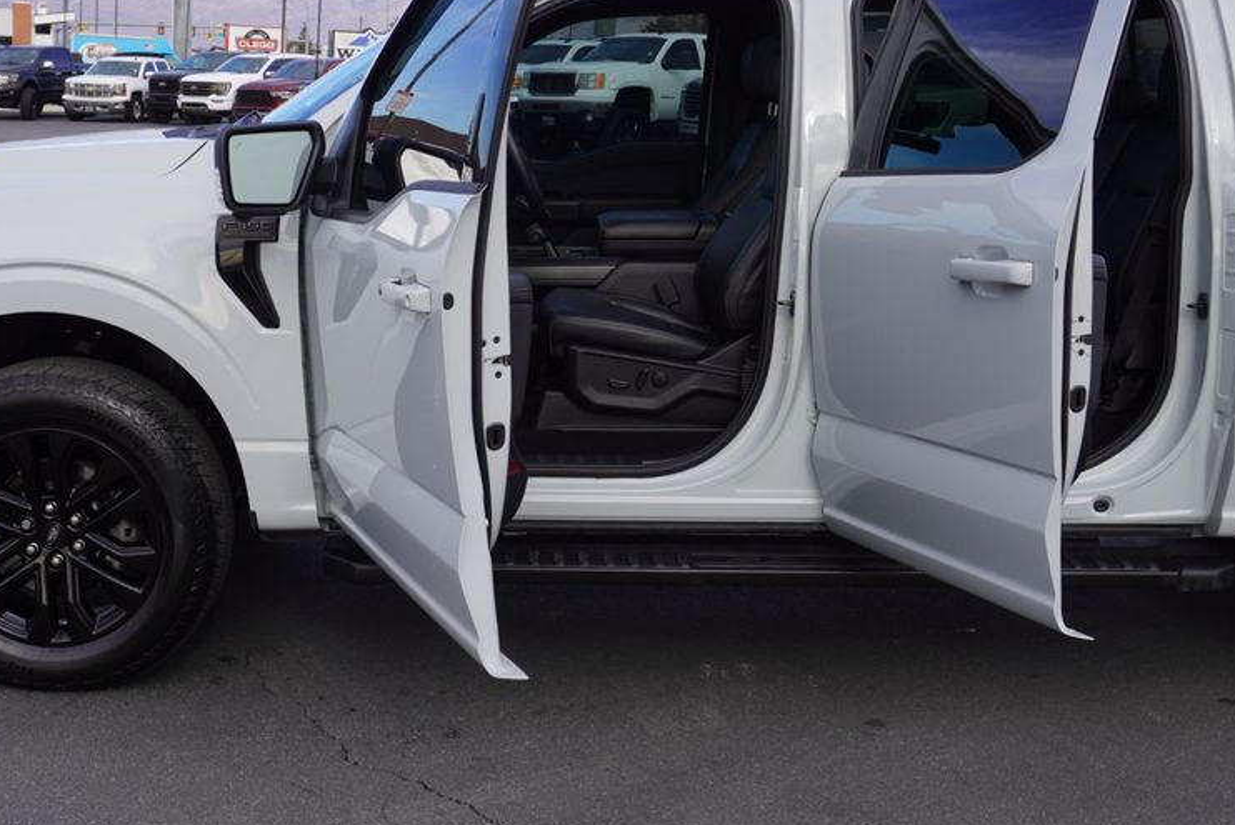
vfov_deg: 28.2
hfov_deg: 41.2
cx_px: 513
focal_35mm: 48
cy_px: 310
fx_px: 1637
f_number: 7.1
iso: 100
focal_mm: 23
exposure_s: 1/160
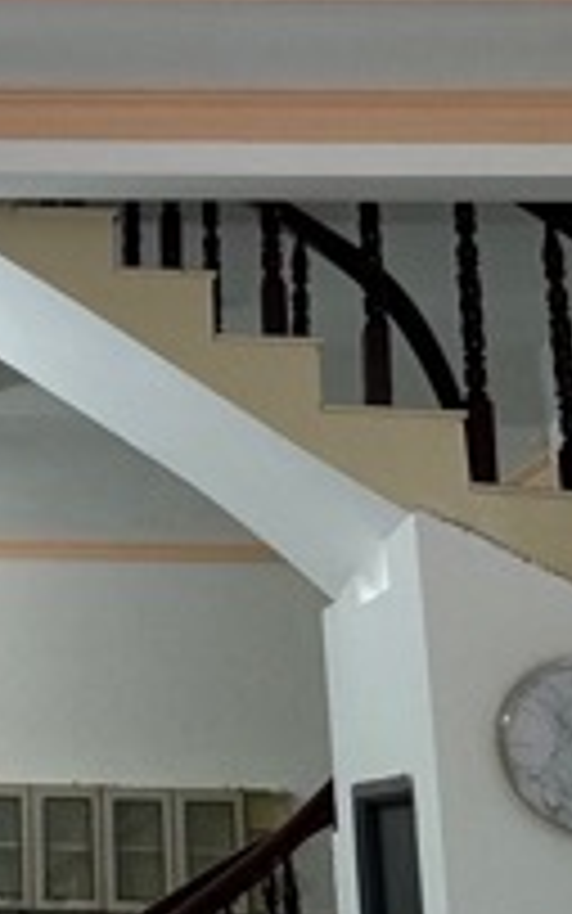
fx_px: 1869
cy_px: 180
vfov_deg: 26.9
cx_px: -180
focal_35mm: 75
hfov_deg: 16.4
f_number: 2.2
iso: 64
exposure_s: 1/100
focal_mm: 2.22
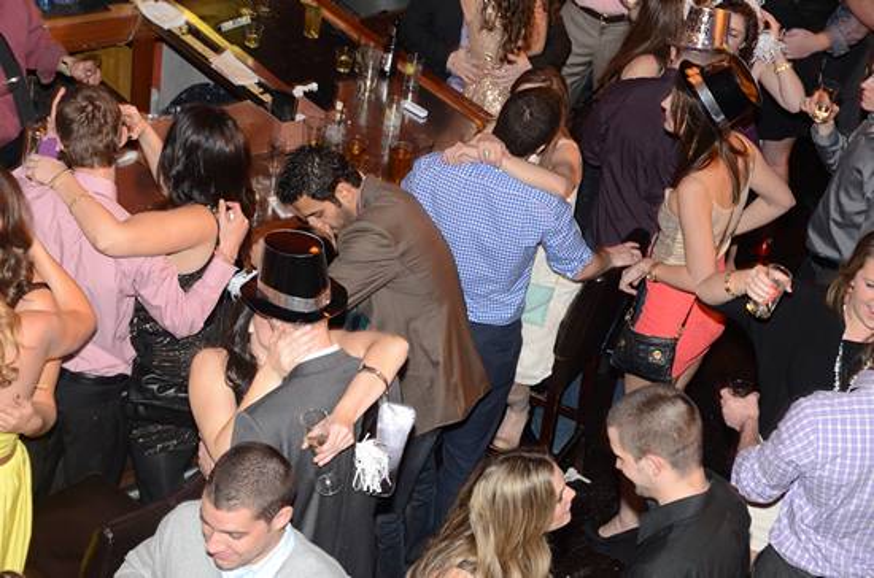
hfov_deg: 27.1
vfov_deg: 18.1
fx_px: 1817
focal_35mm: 75
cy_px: 289
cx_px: 437
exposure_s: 1/15
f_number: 5
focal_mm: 50
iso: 1600
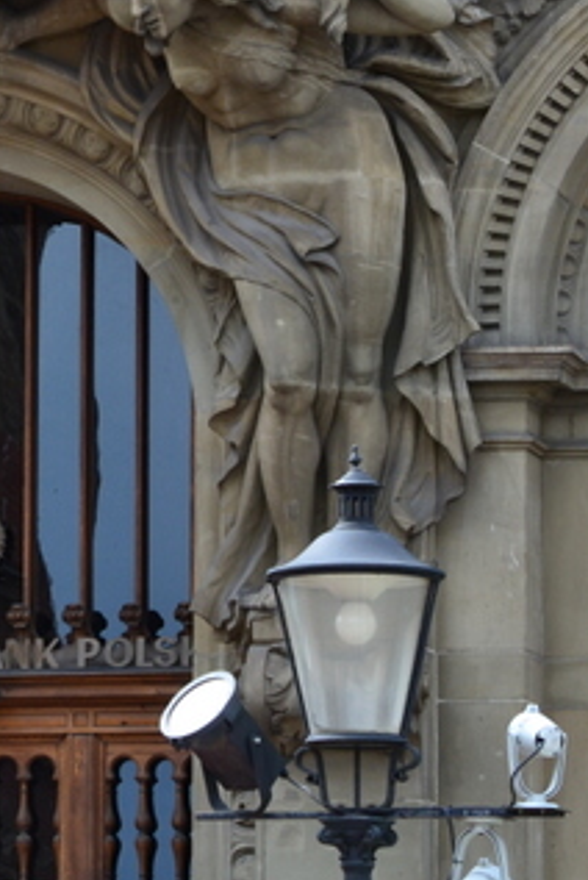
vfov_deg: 7.0
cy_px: 230
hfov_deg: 4.7
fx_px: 7211
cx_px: -125
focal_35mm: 295
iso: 400
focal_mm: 78
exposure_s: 1/200
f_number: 10
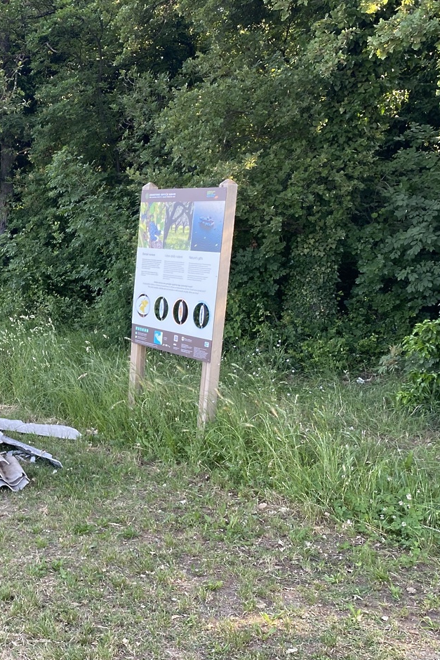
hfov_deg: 27.6
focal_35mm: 46
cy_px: 363
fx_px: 844
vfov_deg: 42.7
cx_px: 6
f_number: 1.8
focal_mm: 4.25
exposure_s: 1/121
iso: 40
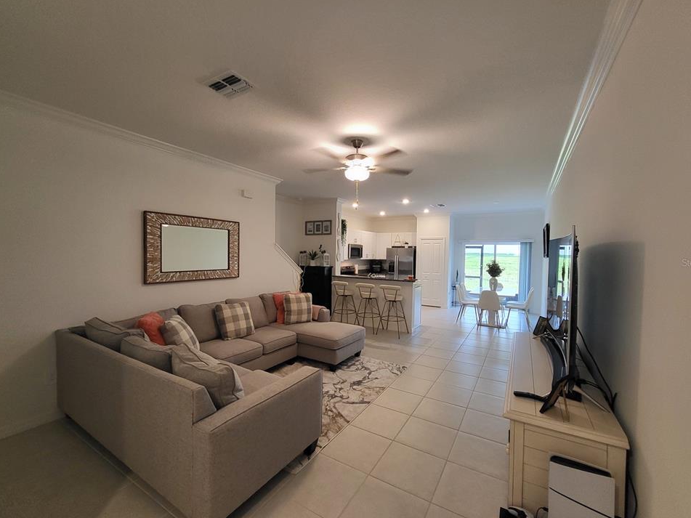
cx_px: 354
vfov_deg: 85.7
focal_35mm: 14
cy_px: 262
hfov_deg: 102.1
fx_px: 279
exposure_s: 1/60
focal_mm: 1.74
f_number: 2.2
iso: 250
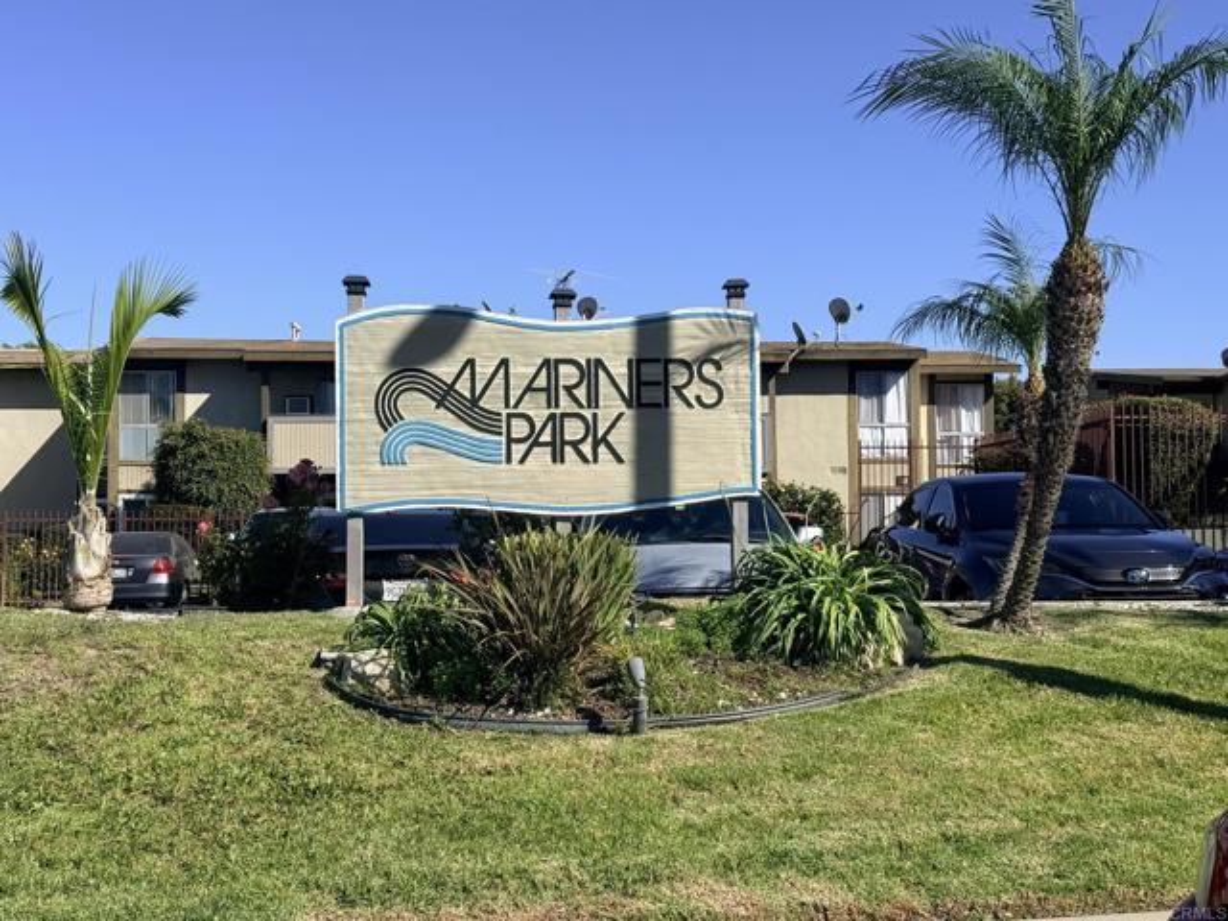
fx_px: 1703
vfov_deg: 30.3
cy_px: 460
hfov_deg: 39.7
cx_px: 614
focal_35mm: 48
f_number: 1.78
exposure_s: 1/7143
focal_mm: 6.76
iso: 100
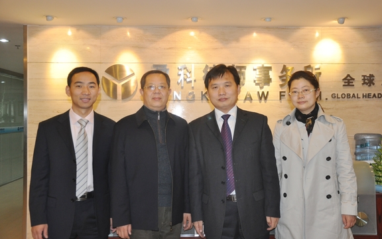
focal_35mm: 40
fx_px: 416
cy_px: 113
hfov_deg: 49.3
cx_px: 192
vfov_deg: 32.0
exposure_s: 1/60
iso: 800
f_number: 4
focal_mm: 26
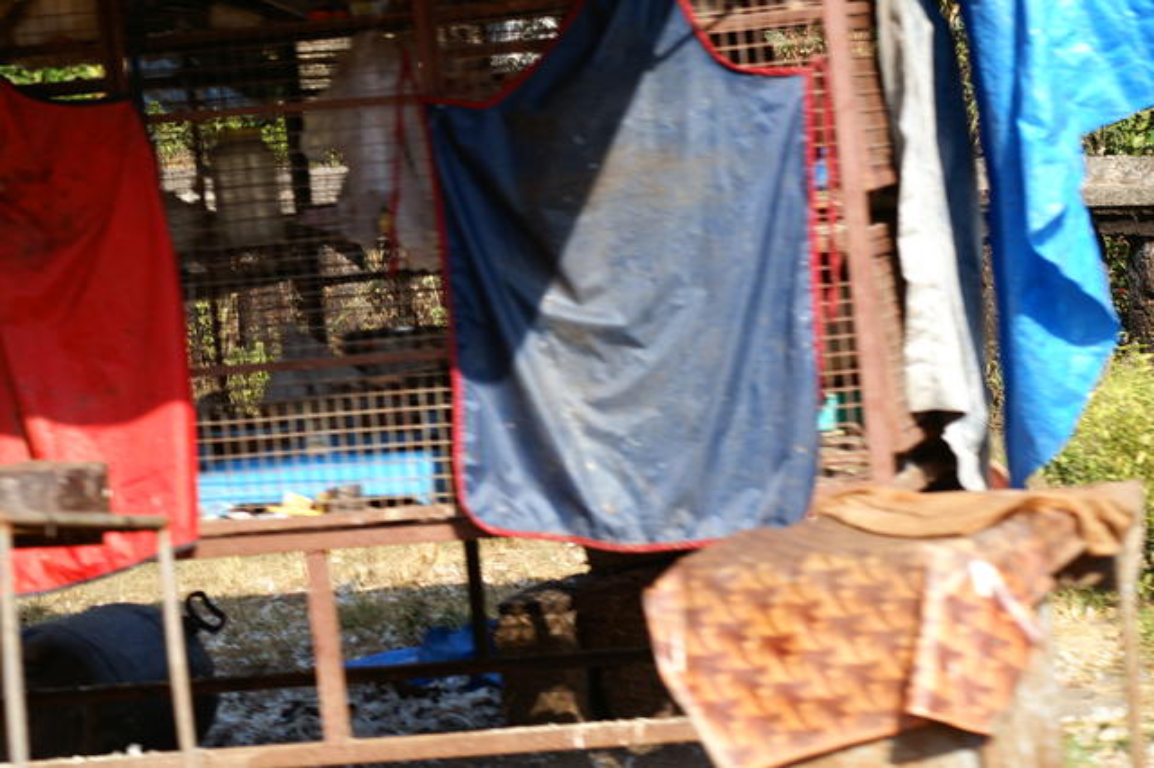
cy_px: 384
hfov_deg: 13.7
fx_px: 4806
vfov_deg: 9.1
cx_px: 577
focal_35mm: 150
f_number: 6.3
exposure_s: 1/500
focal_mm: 100
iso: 200
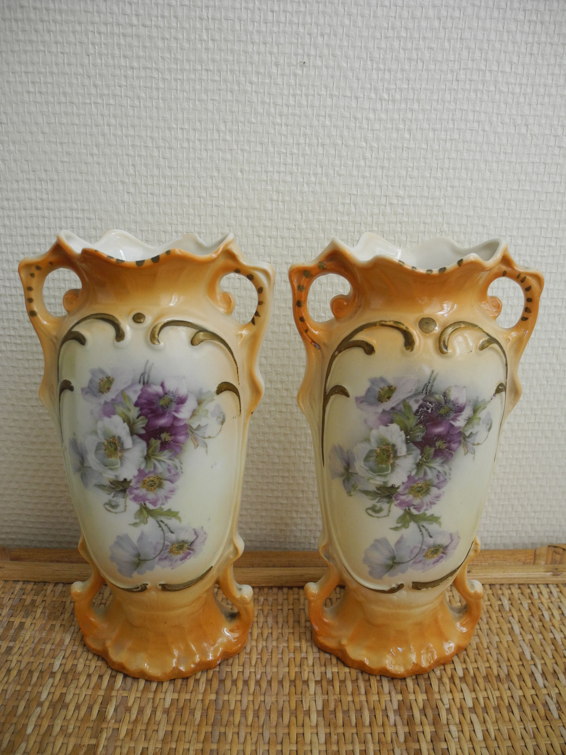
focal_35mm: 28
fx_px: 610
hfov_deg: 49.7
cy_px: 378
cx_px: 283
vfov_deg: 63.4
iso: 189
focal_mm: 6
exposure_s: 1/30
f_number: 2.8
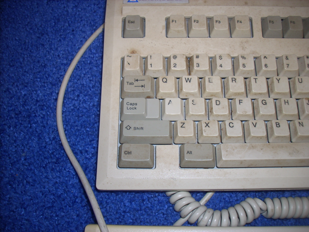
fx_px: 330
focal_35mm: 37
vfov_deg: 38.7
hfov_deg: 50.1
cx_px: 154
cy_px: 116
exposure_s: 1/30
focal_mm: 6.2
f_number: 2.8
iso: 64
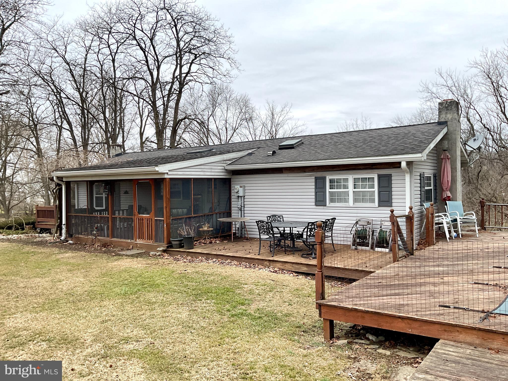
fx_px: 426
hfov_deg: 61.7
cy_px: 190
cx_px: 254
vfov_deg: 48.2
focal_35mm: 29
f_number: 1.8
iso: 16
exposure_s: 1/749
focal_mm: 3
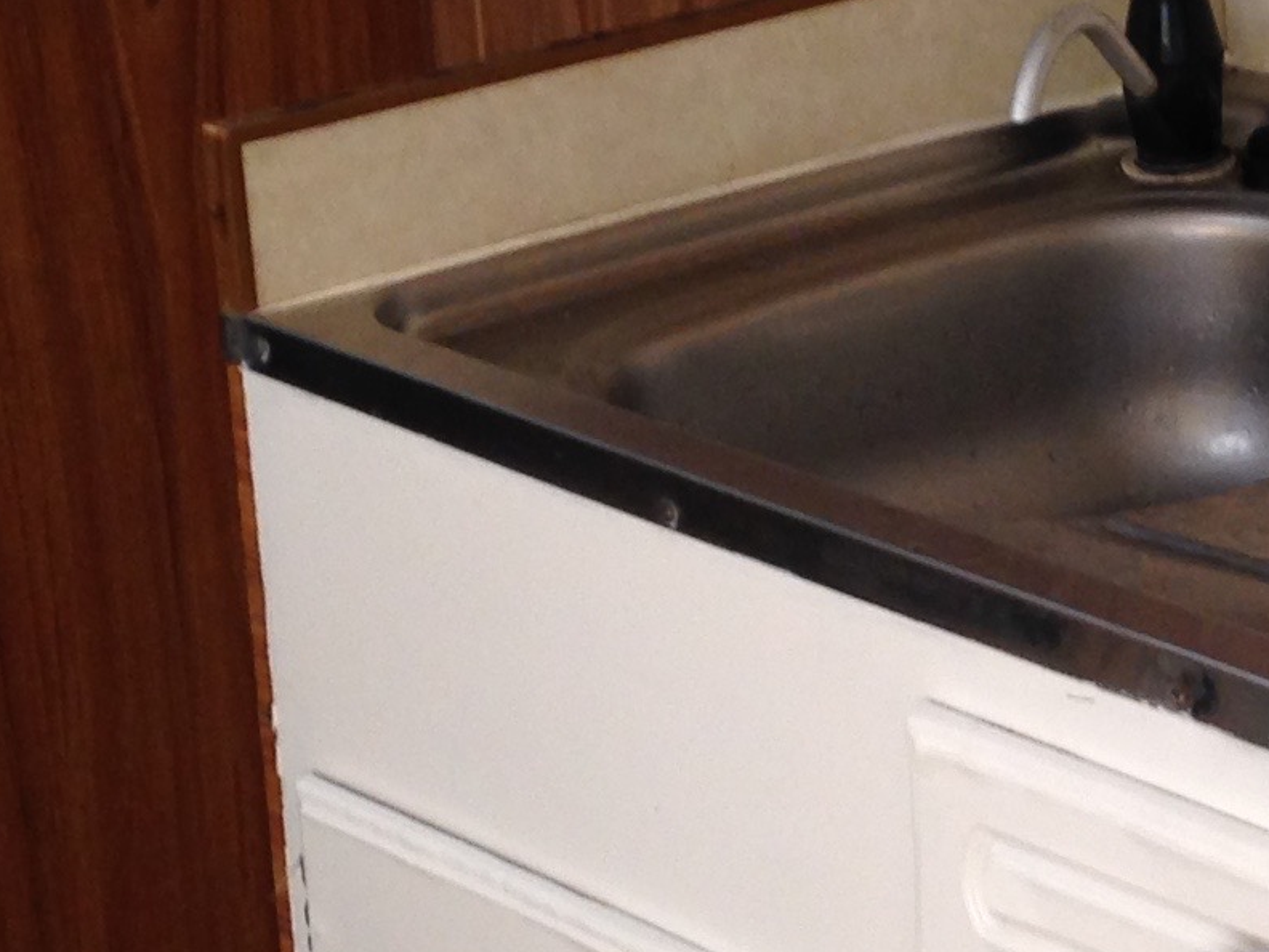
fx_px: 4986
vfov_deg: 10.9
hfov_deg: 14.1
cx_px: 1453
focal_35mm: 136
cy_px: 391
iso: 64
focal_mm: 4.12
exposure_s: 1/20
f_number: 2.4
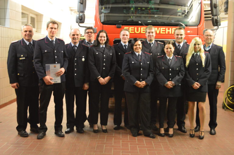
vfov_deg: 29.8
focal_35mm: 45
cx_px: 117
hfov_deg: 43.6
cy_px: 78
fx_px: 292
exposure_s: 1/15
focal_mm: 30
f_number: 4.5
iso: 3200
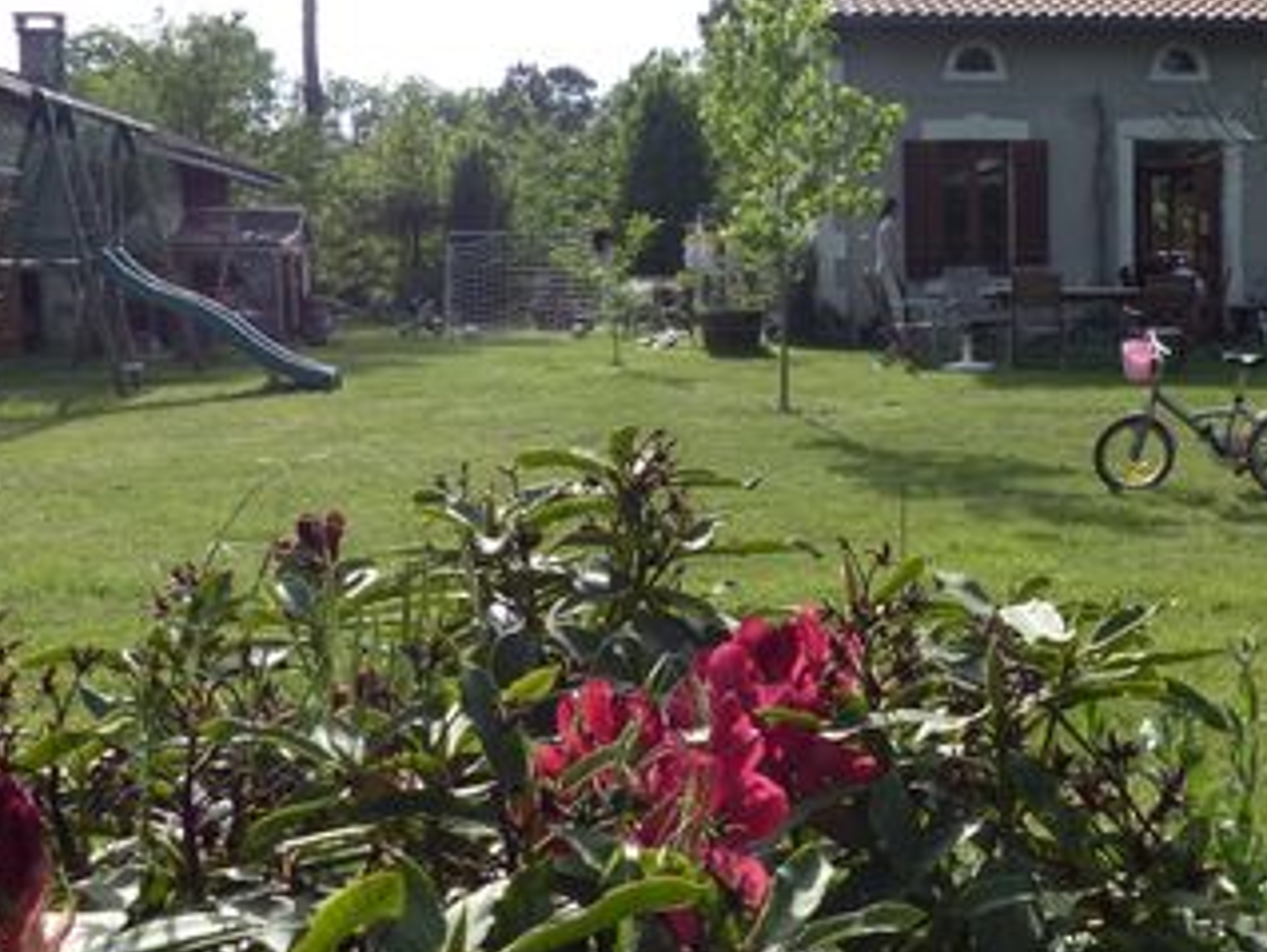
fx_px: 1795
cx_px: 916
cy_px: 430
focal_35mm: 49
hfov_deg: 38.1
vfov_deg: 29.7
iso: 100
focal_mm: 4.5
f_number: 3.5
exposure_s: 1/640
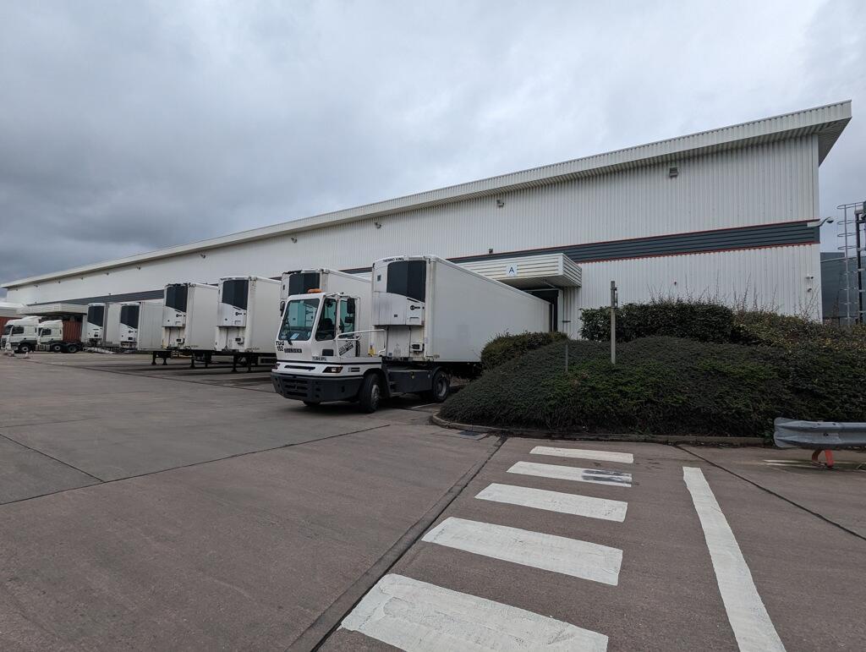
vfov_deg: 78.2
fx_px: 401
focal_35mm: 16
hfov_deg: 94.4
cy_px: 326
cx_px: 433
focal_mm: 2.35
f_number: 2.2
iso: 50
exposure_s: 1/1134
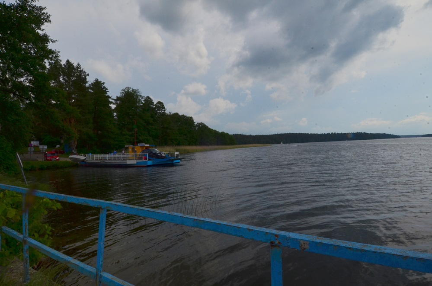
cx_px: 216
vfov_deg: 67.1
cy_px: 143
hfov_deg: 90.1
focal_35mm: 18
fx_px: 215
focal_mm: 12
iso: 320
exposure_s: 1/320
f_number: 22
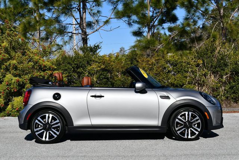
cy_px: 80
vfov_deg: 19.0
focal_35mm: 72
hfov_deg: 28.0
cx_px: 120
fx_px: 478
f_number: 9
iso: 100
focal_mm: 36
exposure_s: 1/320
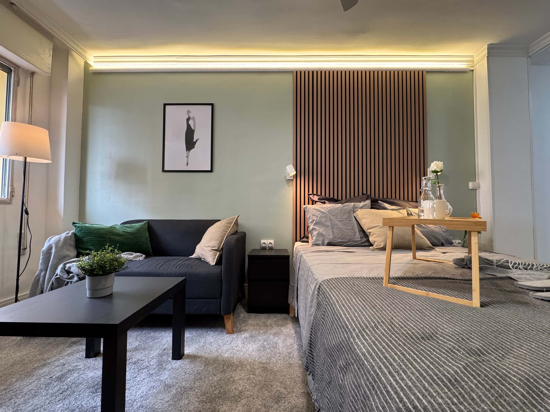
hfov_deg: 102.1
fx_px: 222
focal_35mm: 14
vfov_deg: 85.7
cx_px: 275
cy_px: 206
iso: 200
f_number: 2.2
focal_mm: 2.22
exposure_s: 1/100
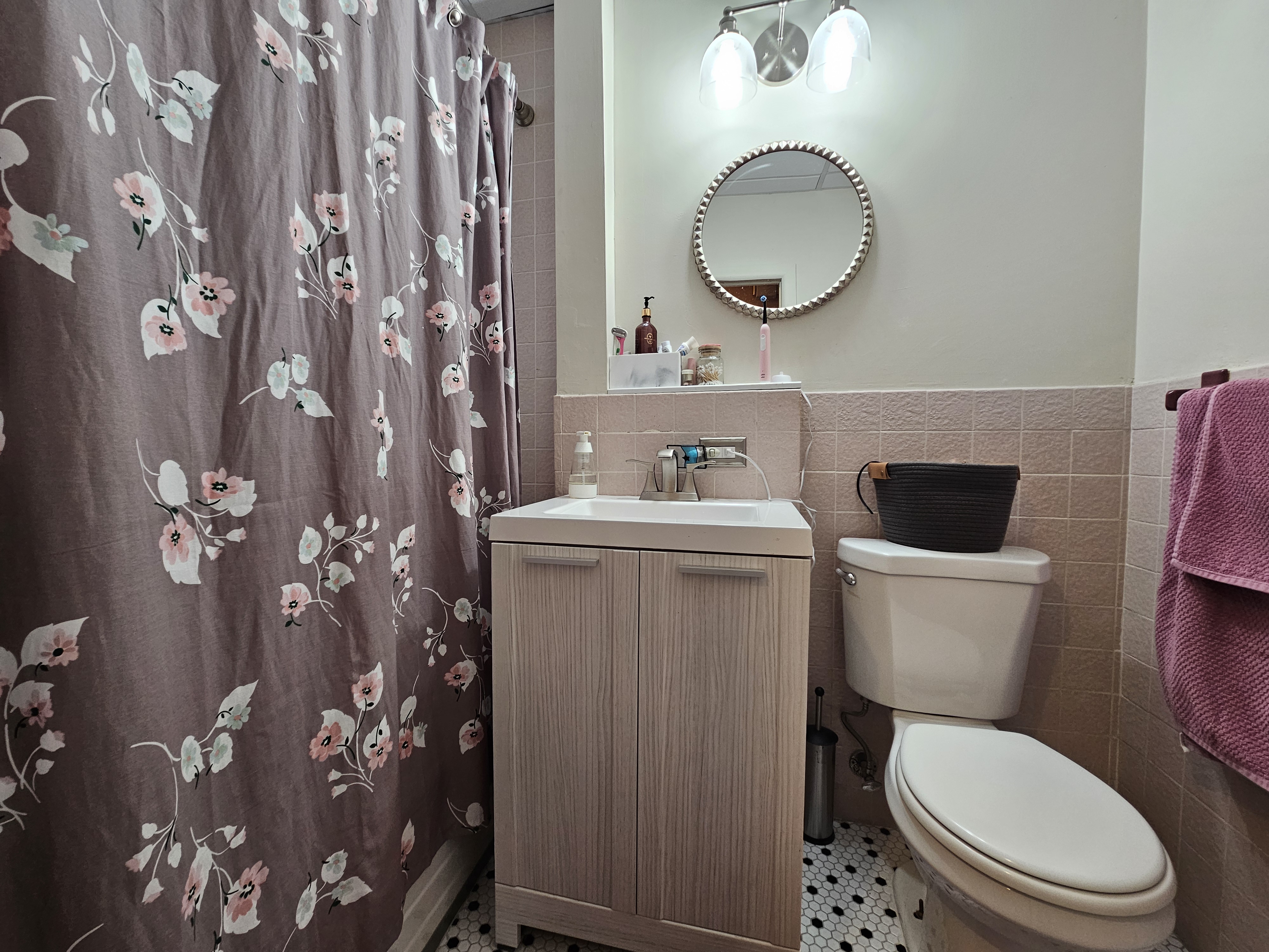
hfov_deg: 106.2
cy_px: 476
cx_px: 634
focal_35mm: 13
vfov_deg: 89.9
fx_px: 477
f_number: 2.2
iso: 160
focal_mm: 2.2
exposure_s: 1/60
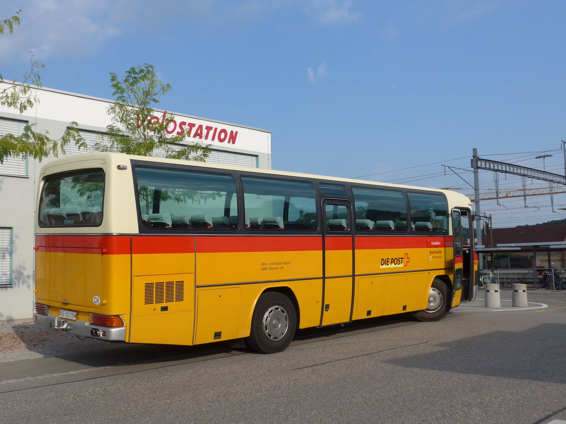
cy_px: 212
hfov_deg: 47.9
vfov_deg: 36.8
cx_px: 283
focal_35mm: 39
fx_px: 638
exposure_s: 1/2000
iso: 80
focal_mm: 8
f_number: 2.8
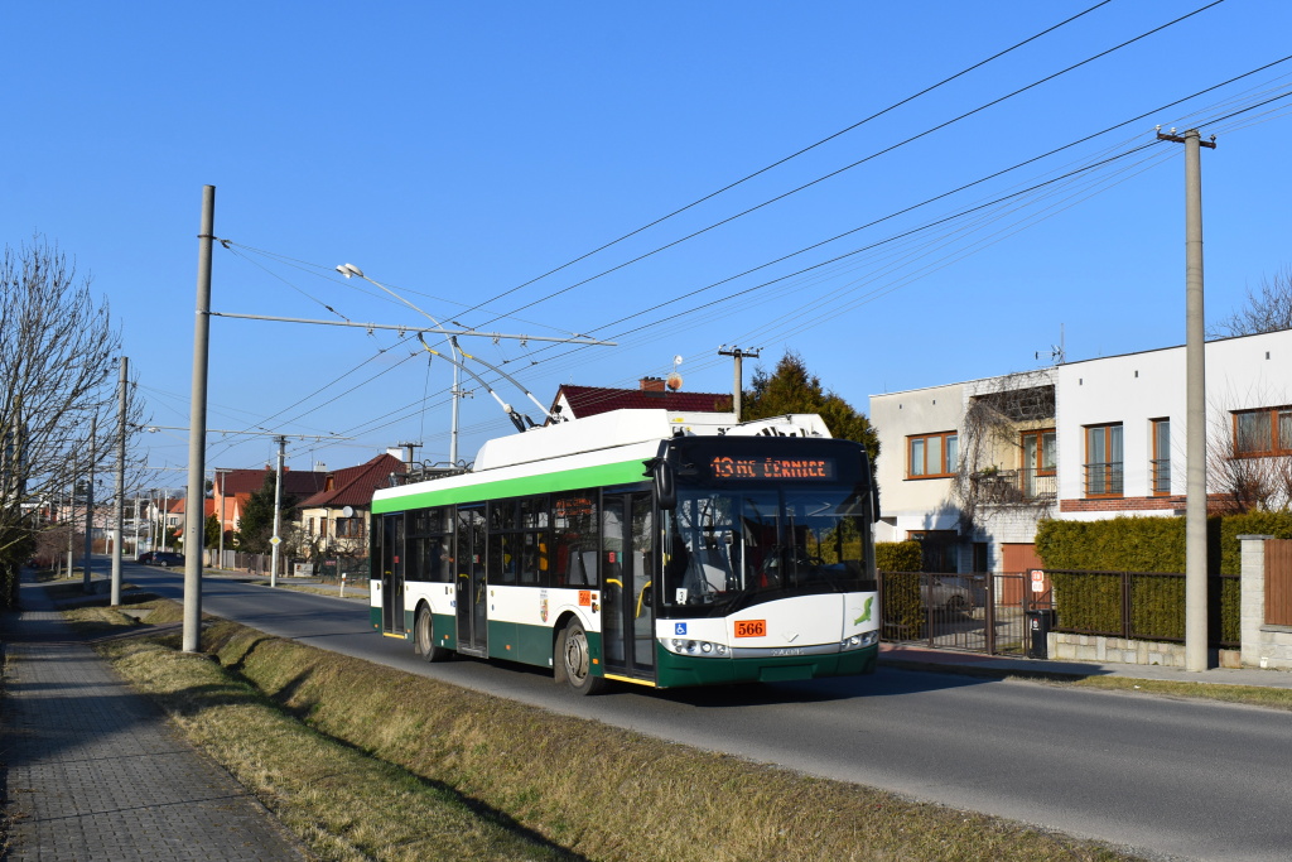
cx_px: 646
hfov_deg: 55.1
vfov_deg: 38.4
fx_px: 1238
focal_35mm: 34
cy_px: 431
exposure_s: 1/400
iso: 200
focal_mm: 23
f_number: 10
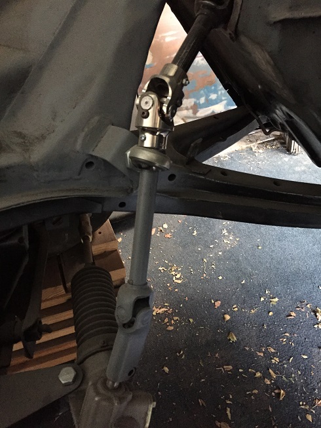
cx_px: 160
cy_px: 214
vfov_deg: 61.7
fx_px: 358
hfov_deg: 48.2
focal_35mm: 29
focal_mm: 4.15
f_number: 2.2
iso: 400
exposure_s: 1/17
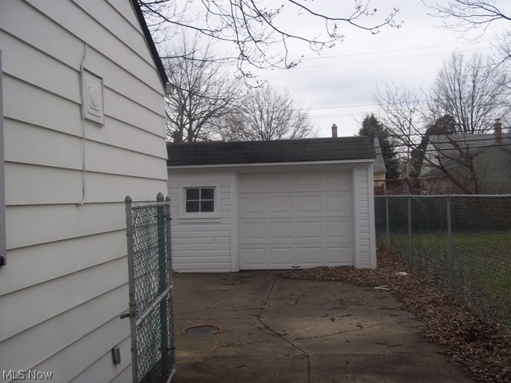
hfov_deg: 51.4
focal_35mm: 36
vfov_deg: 39.7
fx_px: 531
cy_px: 192
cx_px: 256
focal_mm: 6.5
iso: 80
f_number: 8
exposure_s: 1/100
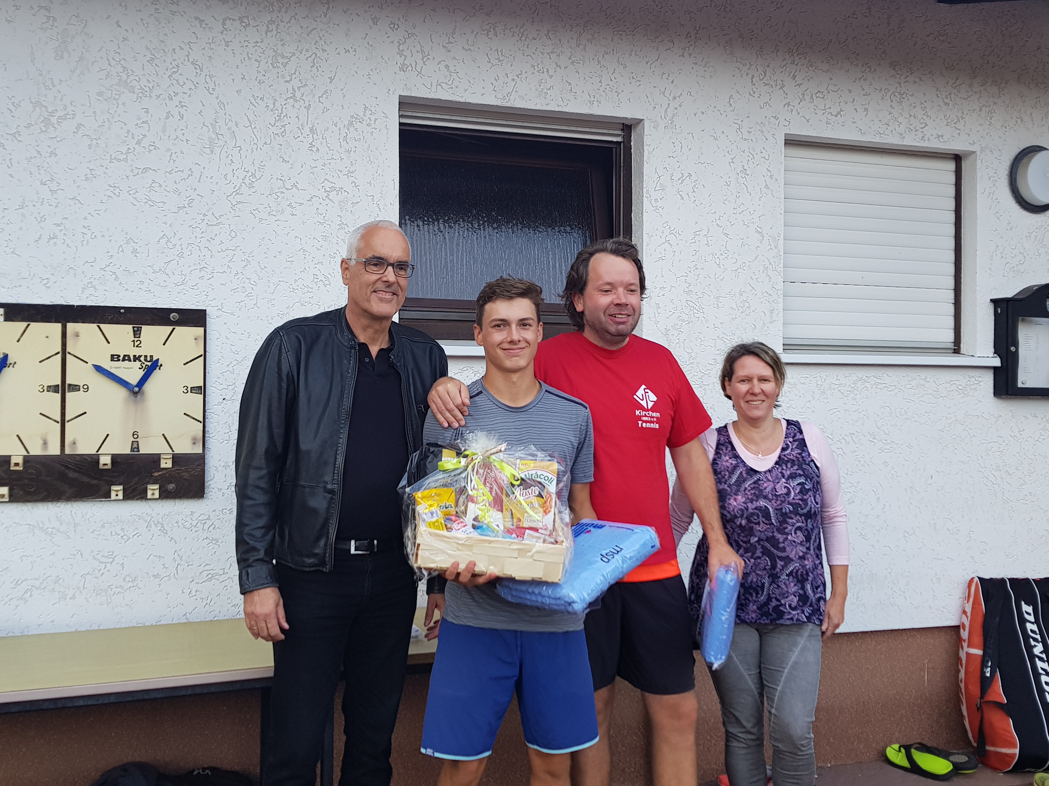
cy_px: 393
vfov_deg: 53.1
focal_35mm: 26
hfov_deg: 67.3
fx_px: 788
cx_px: 524
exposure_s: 1/249
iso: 40
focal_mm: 4.2
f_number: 1.7
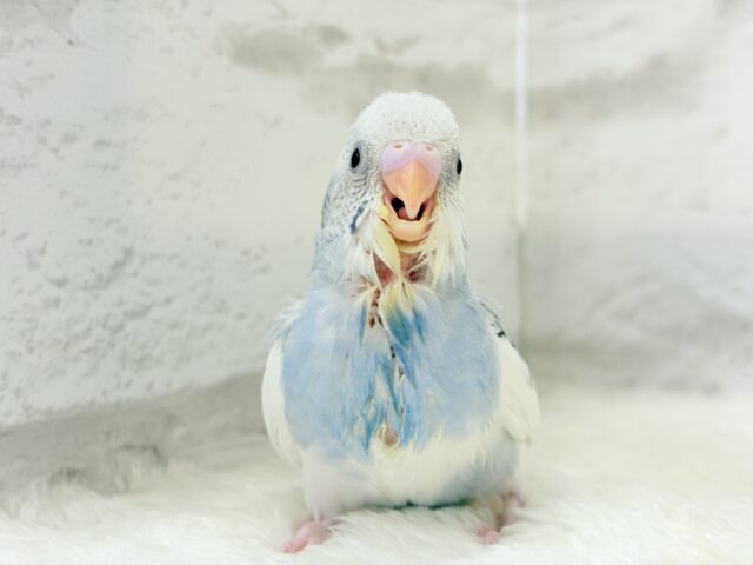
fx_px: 1131
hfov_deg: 36.8
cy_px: 282
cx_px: 376
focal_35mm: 52
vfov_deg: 28.0
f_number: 1.6
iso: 50
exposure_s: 1/50
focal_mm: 5.96
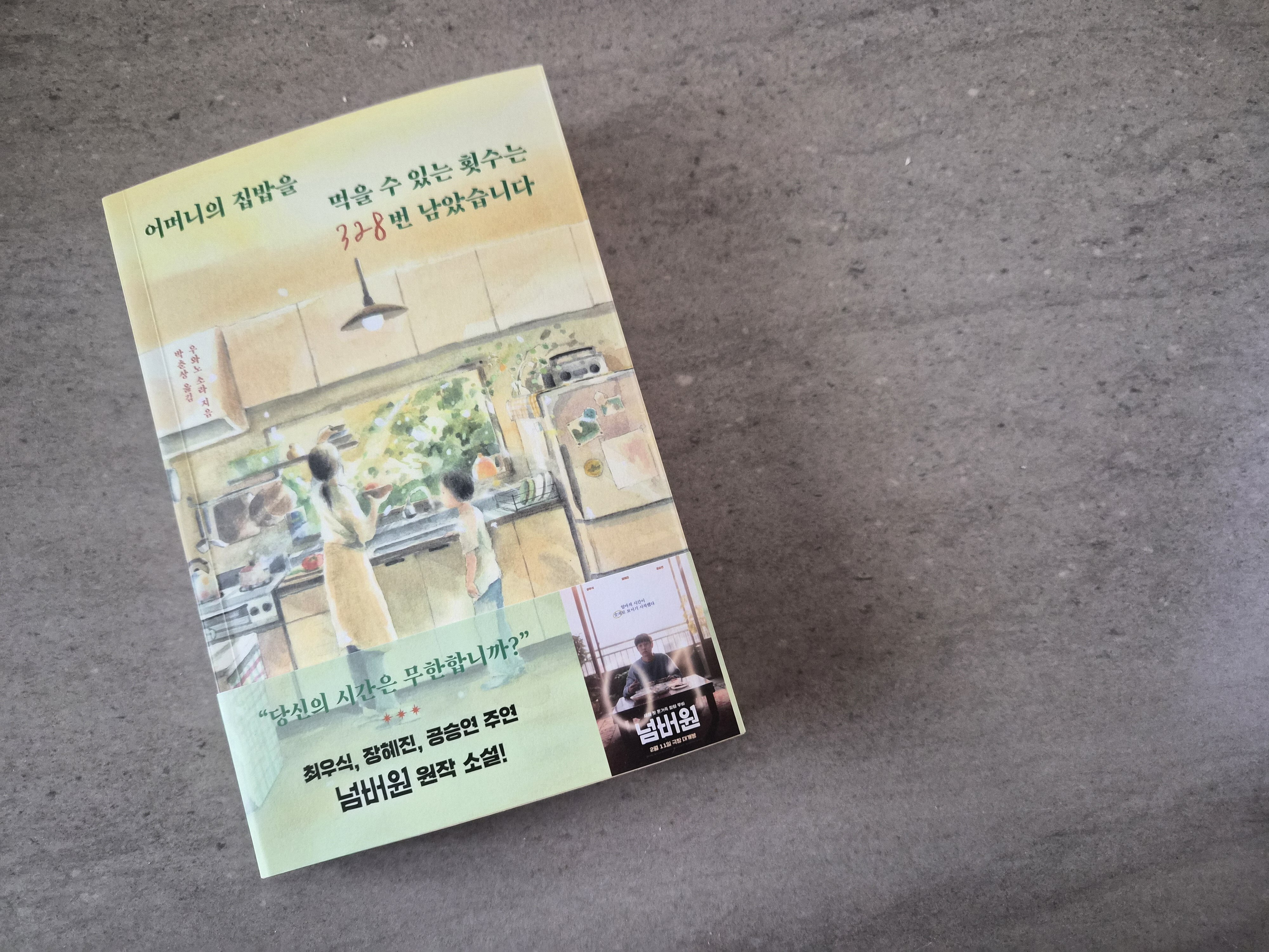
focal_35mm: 23
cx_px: 634
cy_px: 476
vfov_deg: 58.9
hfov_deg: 73.9
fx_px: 843
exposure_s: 1/120
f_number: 1.8
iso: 800
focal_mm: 5.4
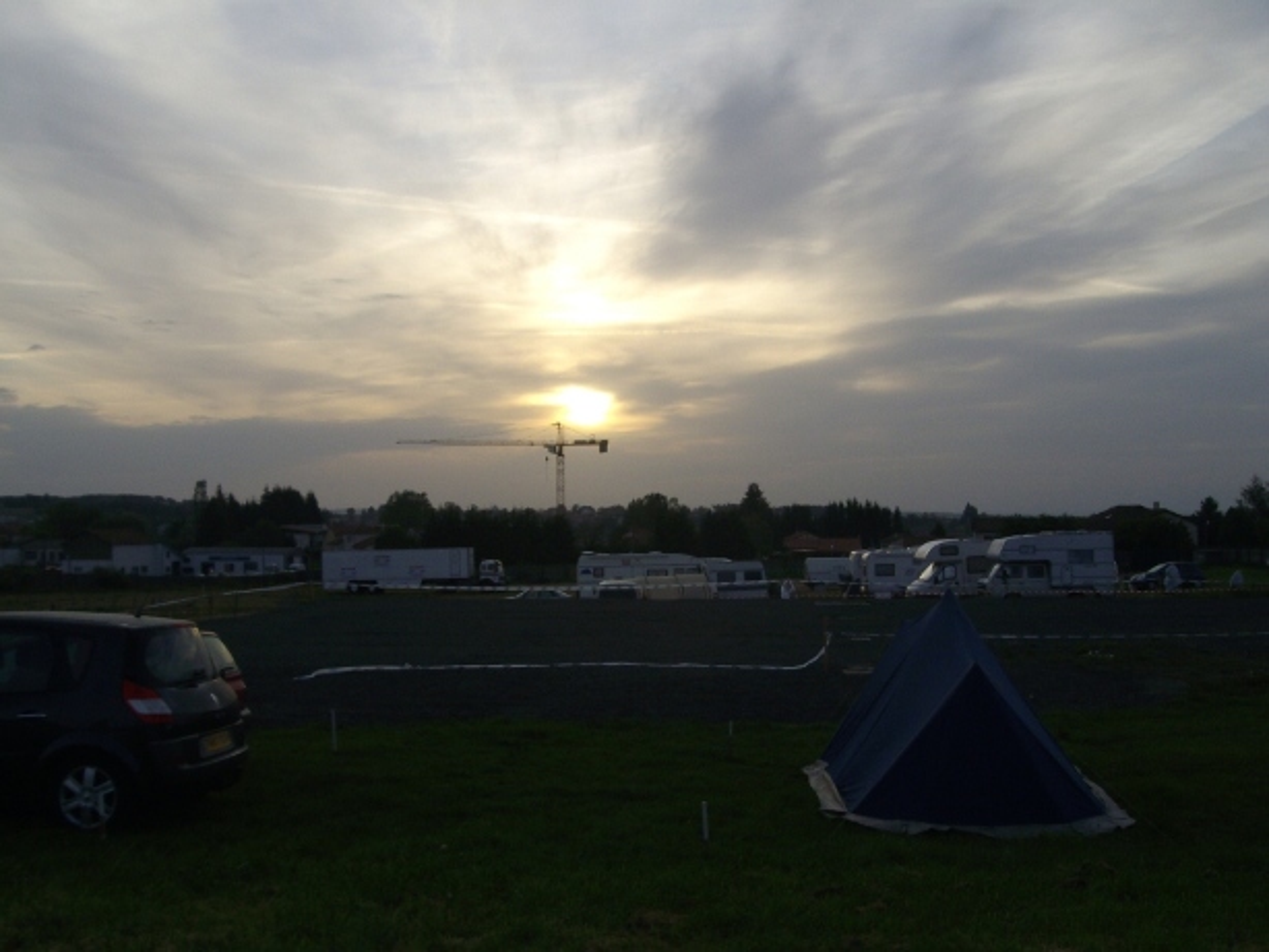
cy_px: 476
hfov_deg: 51.3
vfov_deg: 39.7
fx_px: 1320
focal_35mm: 36
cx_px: 634
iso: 80
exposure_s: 1/320
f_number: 4.8
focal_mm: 6
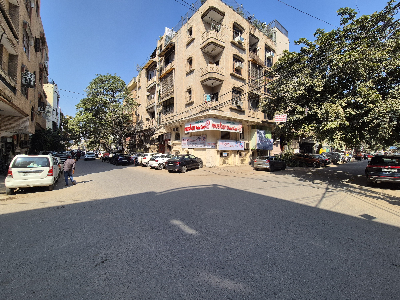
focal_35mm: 13
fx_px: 150
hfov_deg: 106.2
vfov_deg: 89.9
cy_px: 150
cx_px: 200
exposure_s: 1/1996
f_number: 2.2
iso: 50
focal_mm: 2.2
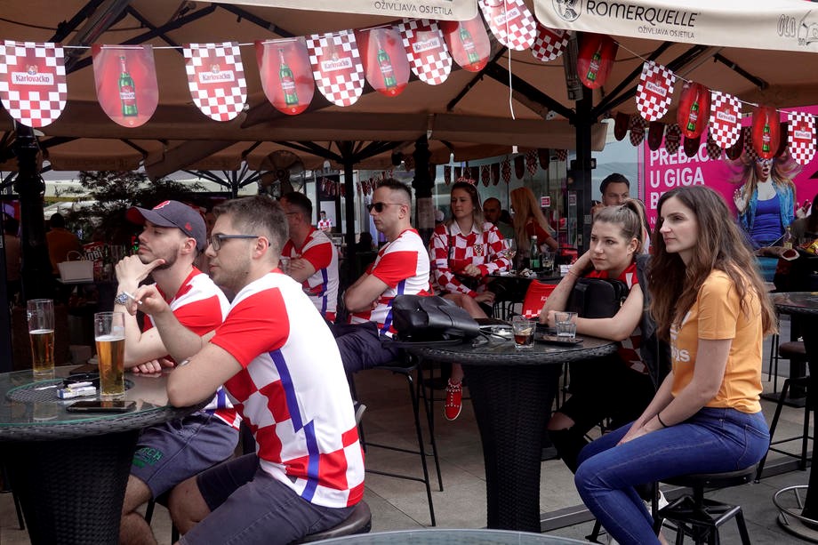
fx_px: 818
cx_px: 409
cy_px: 272
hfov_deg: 53.1
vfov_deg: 36.9
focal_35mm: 36
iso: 100
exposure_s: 1/125
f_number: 3.5
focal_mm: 13.29
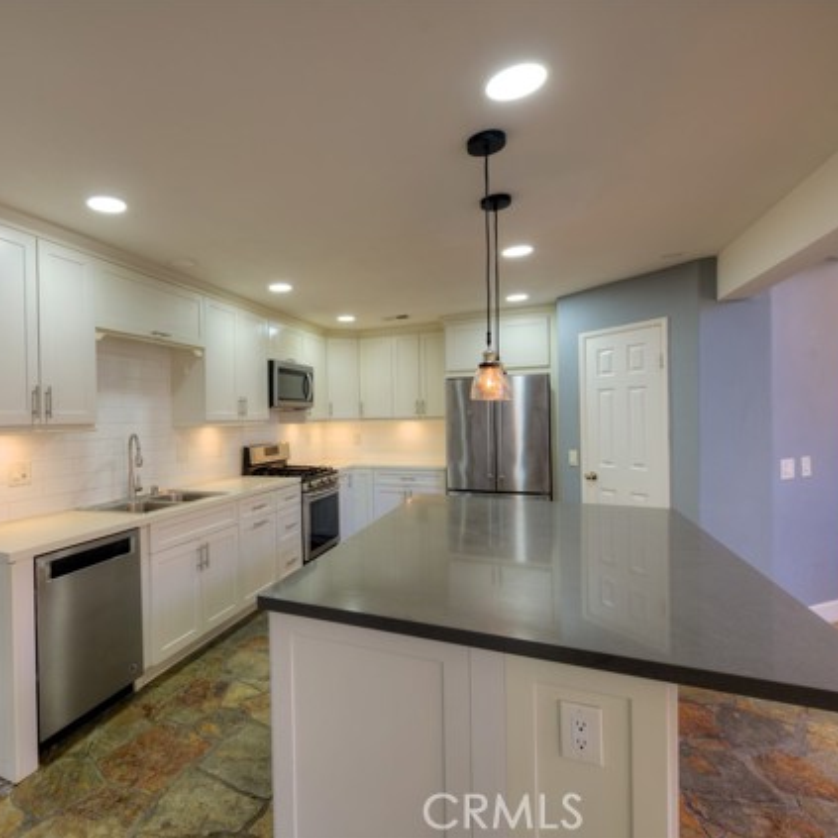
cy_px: 418
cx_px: 285
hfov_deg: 78.3
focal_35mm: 18
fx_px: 493
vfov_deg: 80.7
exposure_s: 1/2
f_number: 8
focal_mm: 14
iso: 64
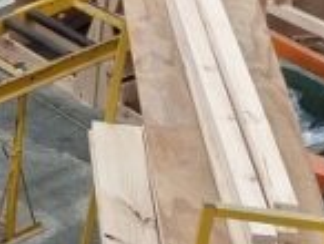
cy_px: -288
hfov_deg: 9.6
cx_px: -444
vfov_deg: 7.7
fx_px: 1706
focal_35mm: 182
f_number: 1.8
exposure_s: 1/100
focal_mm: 5.4
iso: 64
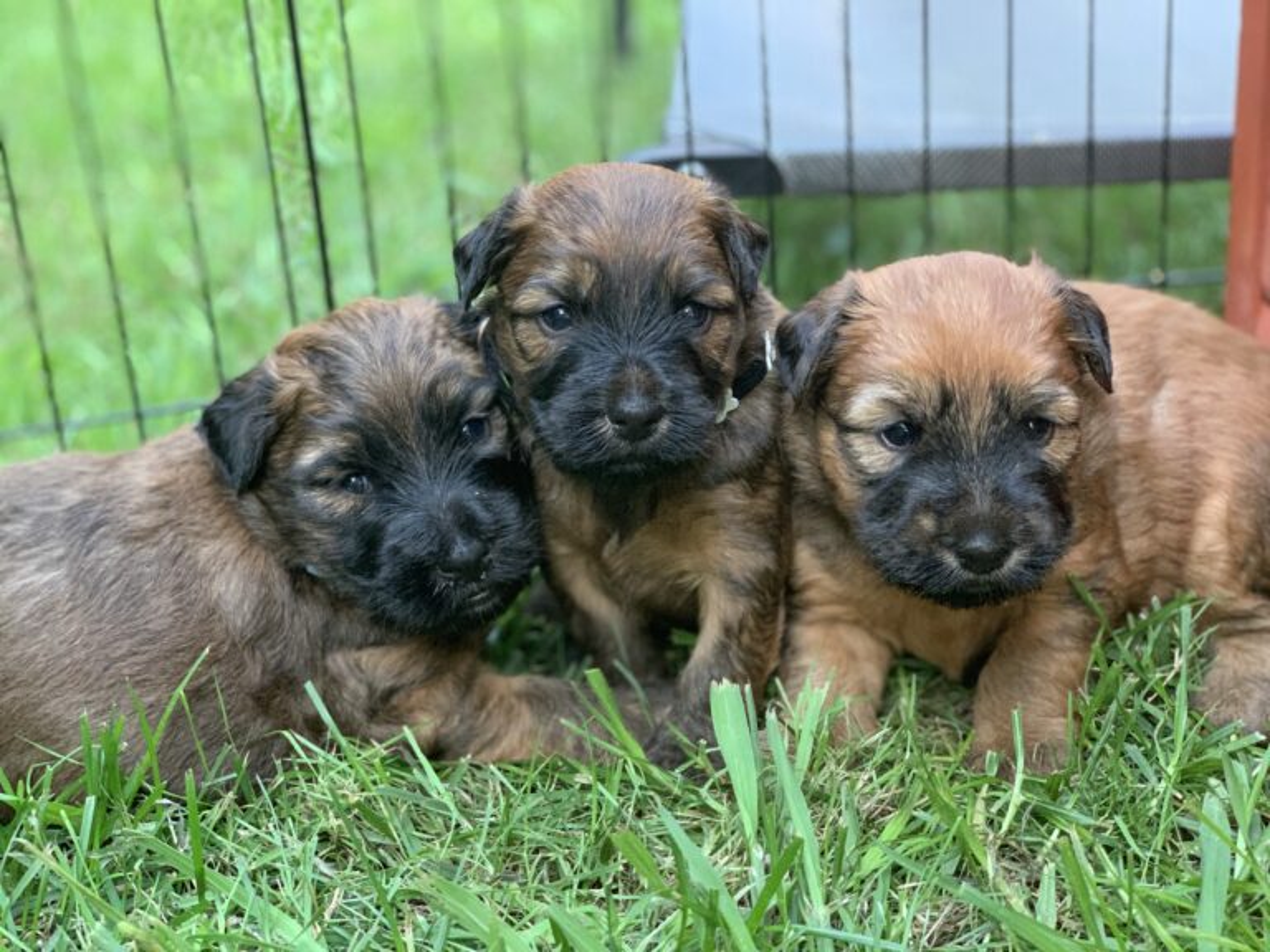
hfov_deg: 36.8
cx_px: 635
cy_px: 476
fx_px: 1908
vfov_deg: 28.0
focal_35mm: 52
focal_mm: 6
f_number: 2.4
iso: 320
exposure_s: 1/60
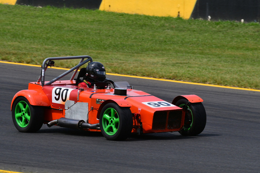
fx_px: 4226
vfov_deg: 2.4
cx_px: 130
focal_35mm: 585
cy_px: 86
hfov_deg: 3.5
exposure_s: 1/640
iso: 500
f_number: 14
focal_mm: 390
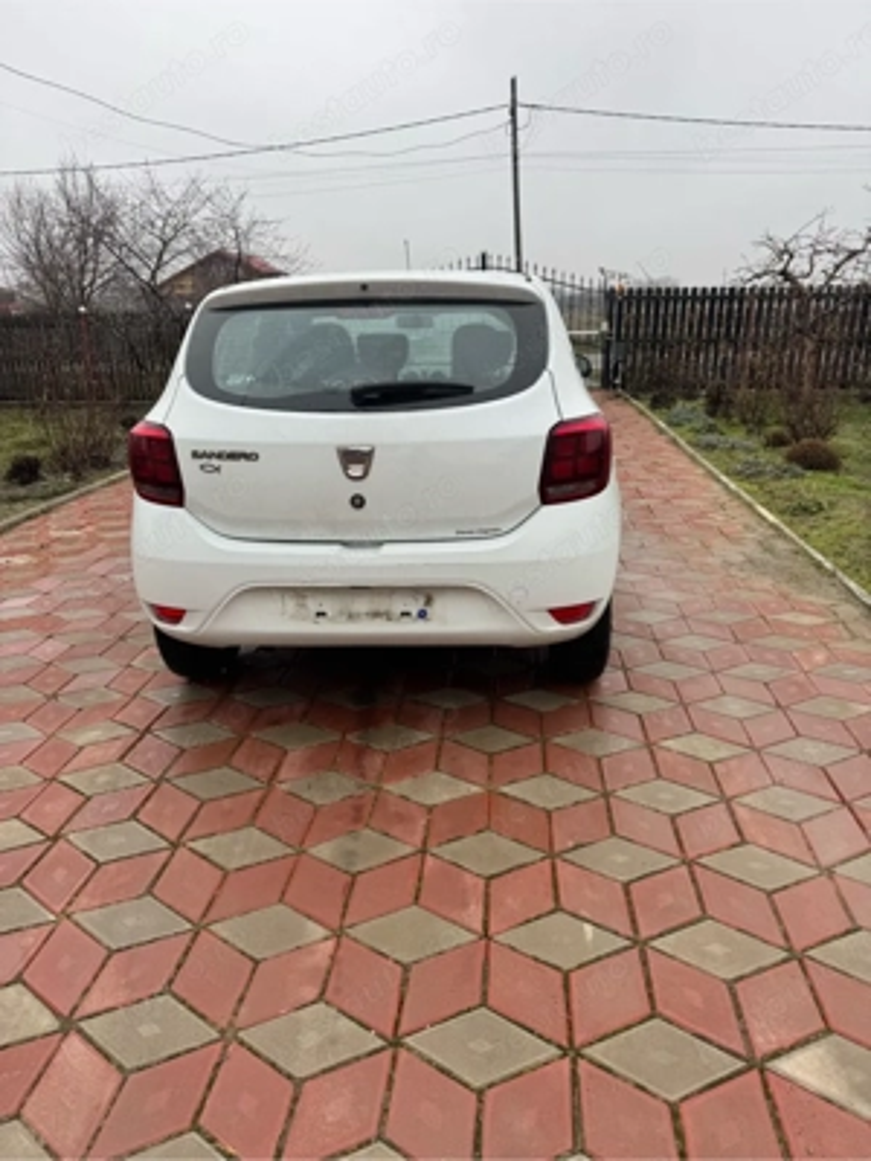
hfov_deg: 56.8
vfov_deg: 71.6
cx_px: 436
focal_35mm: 24
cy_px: 580
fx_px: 805
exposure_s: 1/460
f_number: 1.78
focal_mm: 6.76
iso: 80
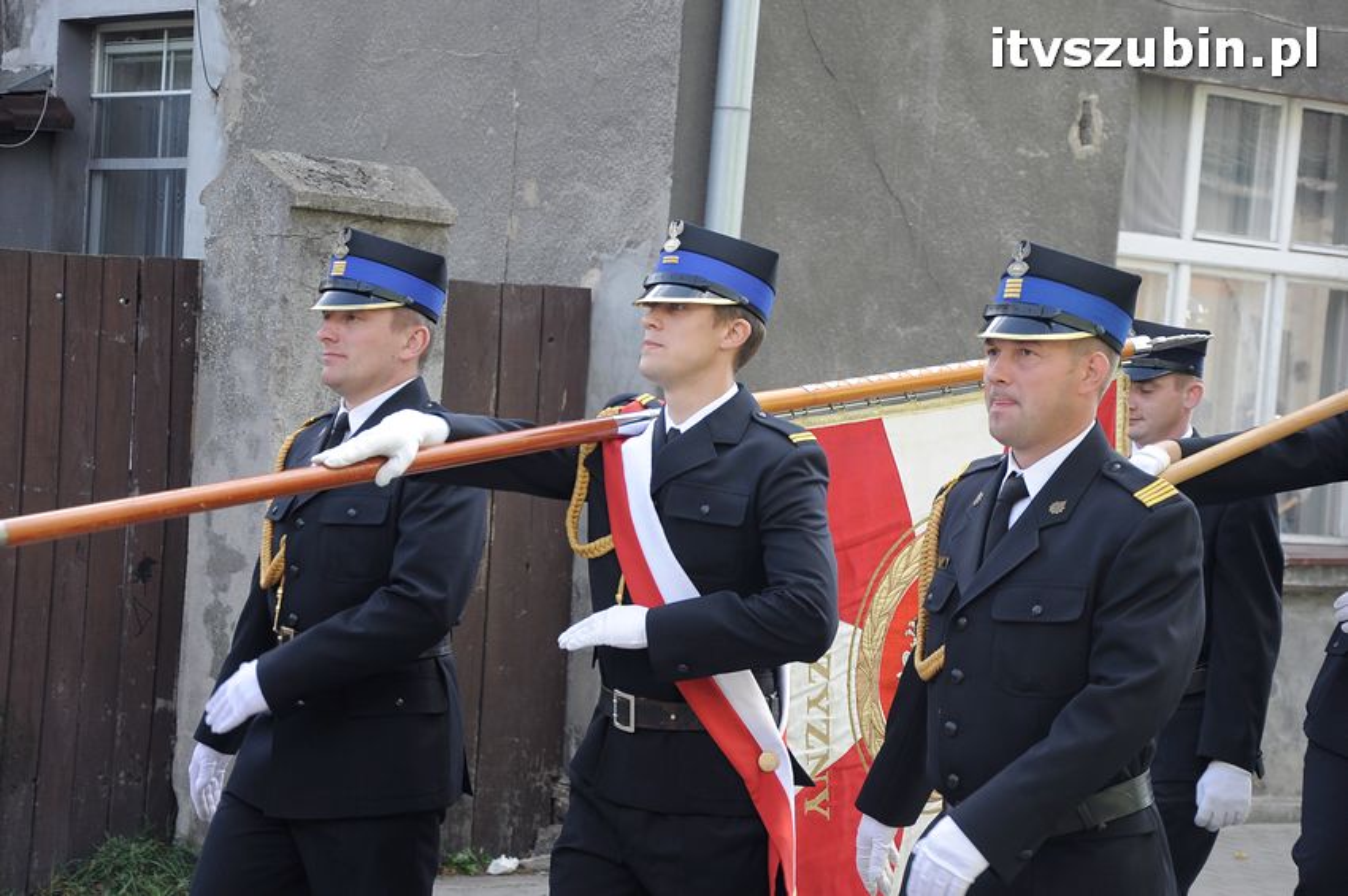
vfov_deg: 14.7
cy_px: 448
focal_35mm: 93
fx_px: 3479
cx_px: 674
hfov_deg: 21.9
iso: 400
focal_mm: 62
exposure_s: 1/250
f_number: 5.3
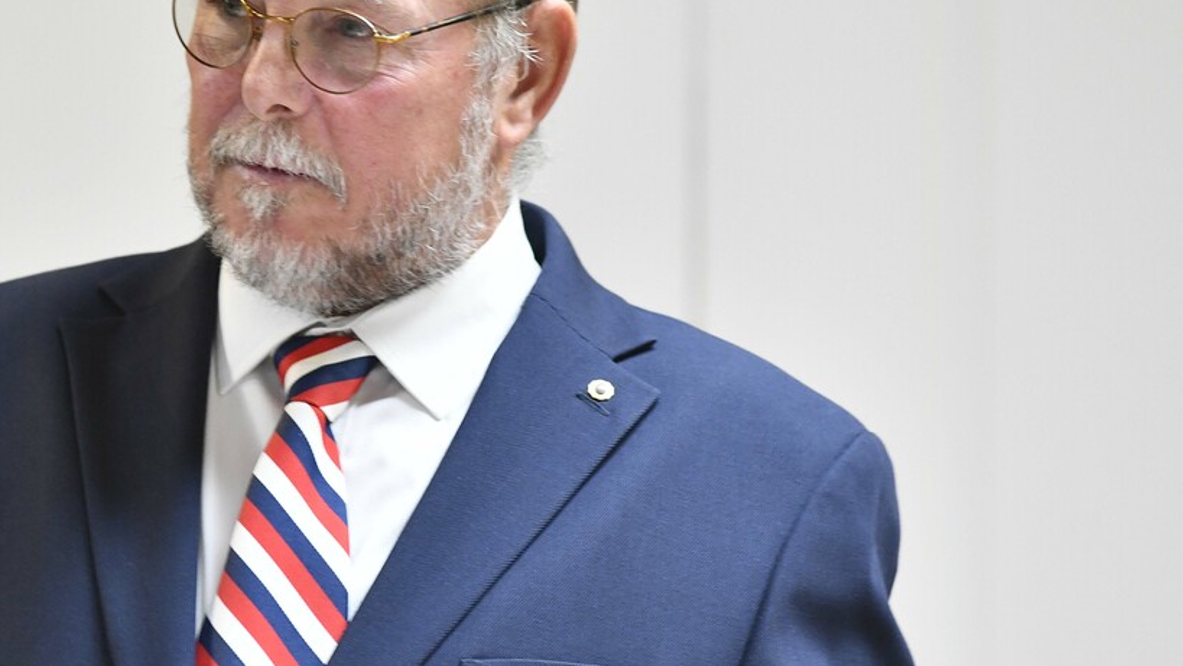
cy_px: 240
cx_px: 283
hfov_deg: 6.6
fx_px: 10228
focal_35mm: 326
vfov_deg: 3.7
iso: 2000
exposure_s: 1/80
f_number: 4.5
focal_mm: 170
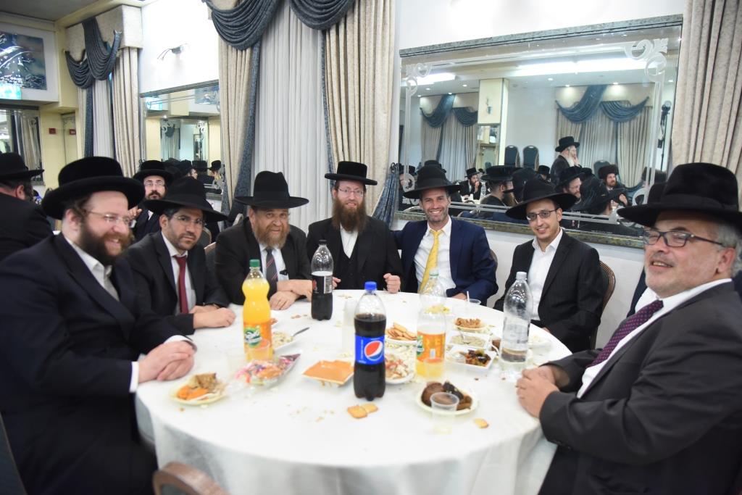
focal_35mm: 24
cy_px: 248
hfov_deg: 73.7
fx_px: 495
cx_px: 371
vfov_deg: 53.1
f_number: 4
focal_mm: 24
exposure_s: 1/100
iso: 2500
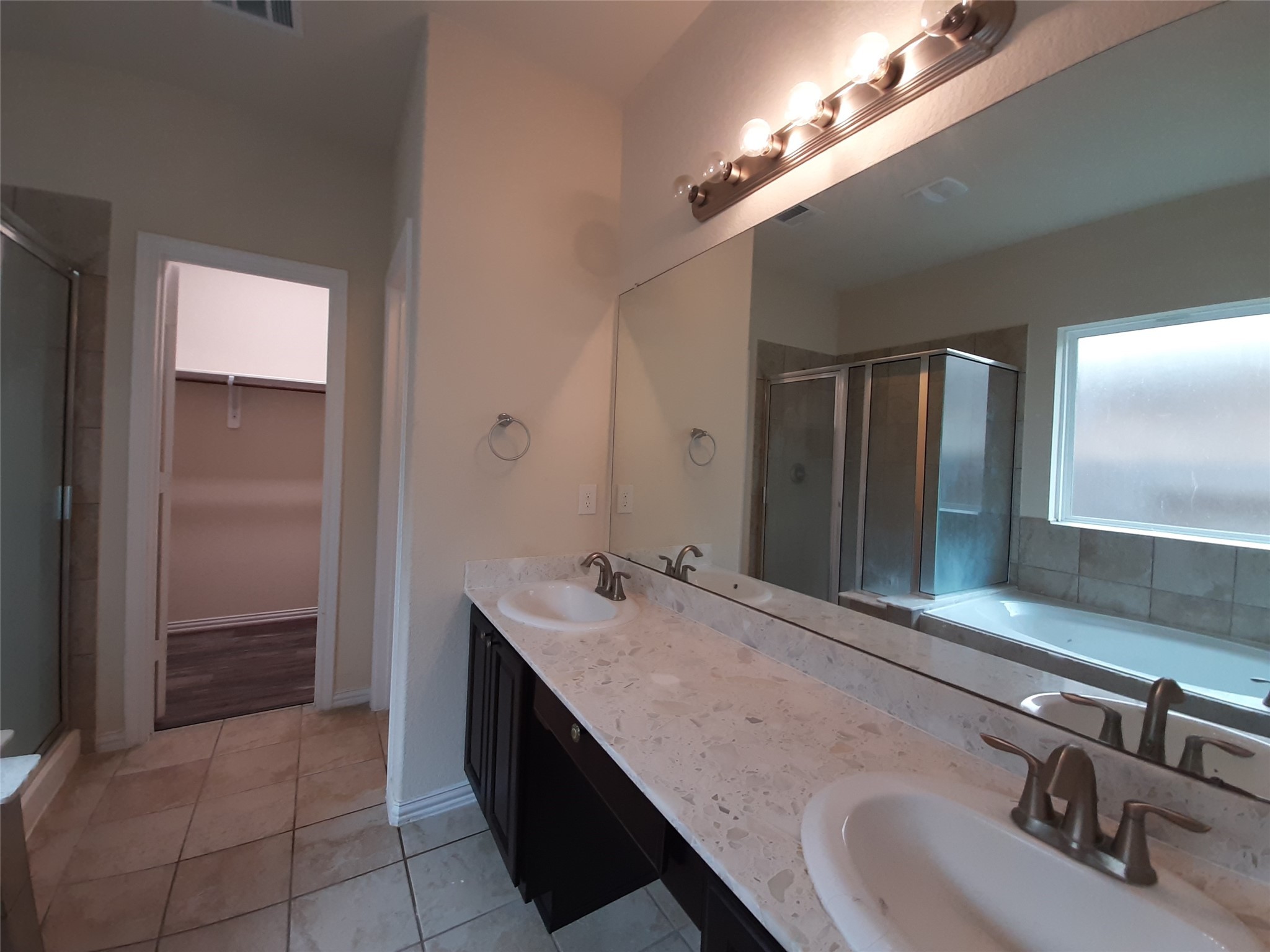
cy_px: 476
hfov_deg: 106.2
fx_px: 477
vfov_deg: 89.9
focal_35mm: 13
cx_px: 635
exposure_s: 1/40
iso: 80
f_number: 2.2
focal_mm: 1.42
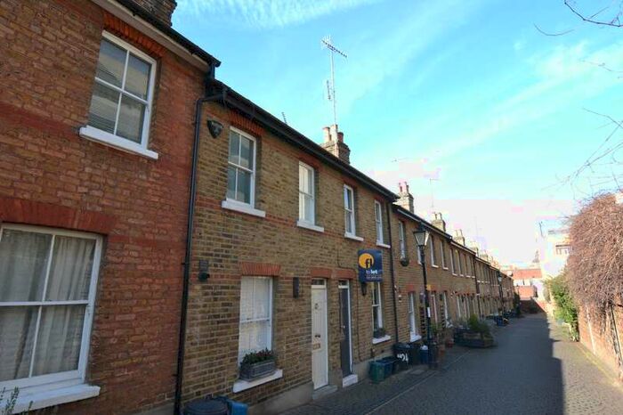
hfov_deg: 90.0
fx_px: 311
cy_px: 208
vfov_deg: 67.3
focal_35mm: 18
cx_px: 312
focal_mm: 12
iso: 400
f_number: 13
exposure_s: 1/80
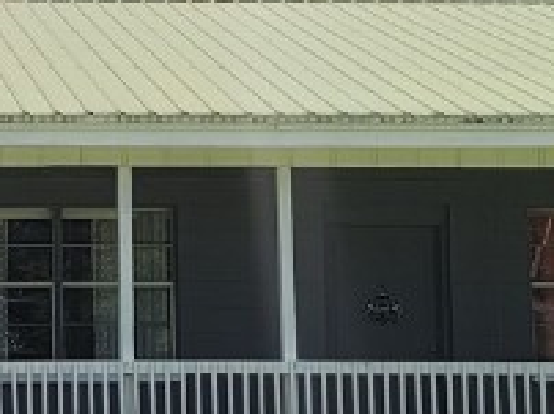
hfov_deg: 14.9
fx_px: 2030
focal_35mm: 127
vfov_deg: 11.6
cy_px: 88
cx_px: -154
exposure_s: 1/907
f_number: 1.8
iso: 20
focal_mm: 7
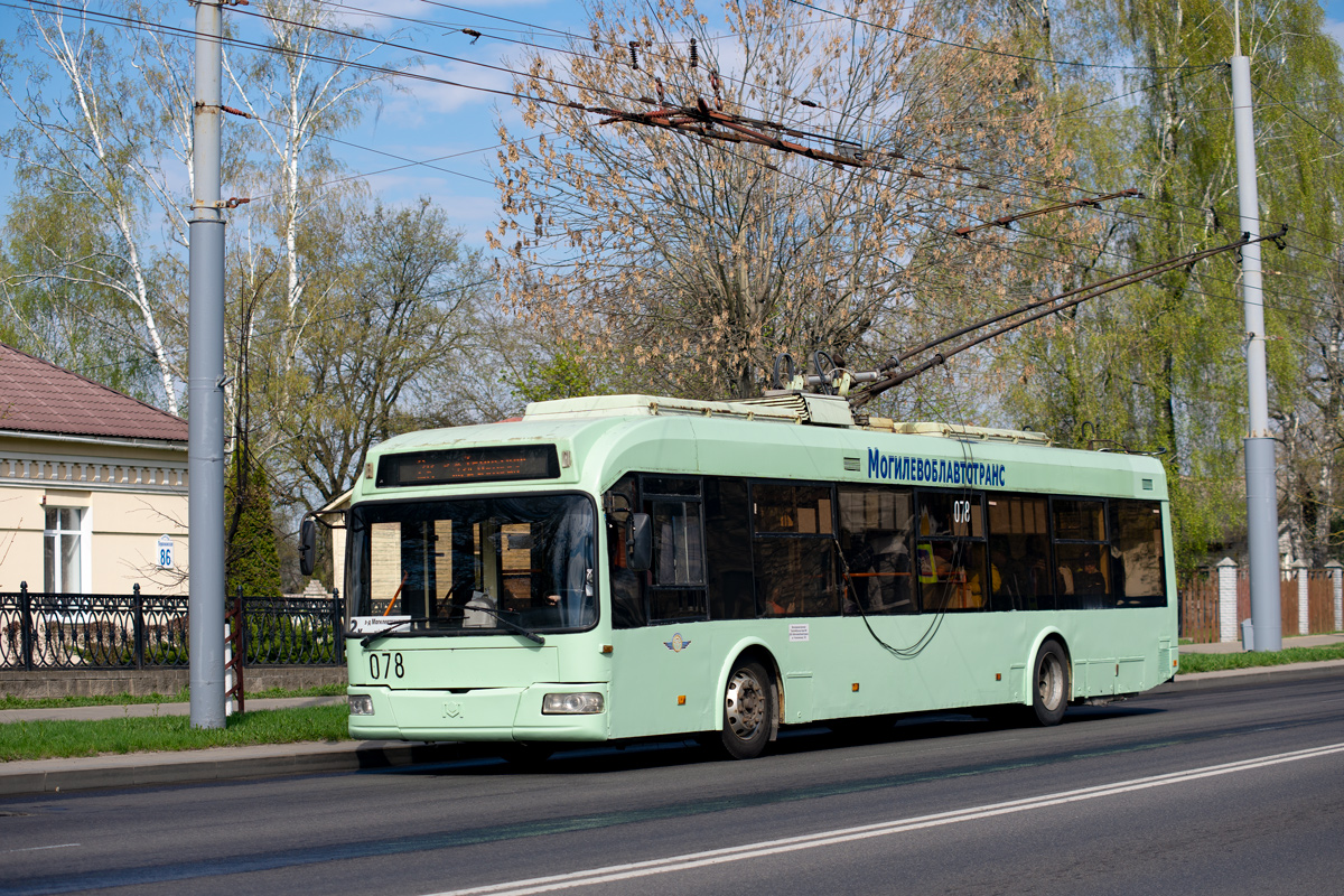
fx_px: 2613
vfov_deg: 19.5
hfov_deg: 28.8
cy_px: 448
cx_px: 672
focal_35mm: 70
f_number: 2.8
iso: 100
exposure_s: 1/1250
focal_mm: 70
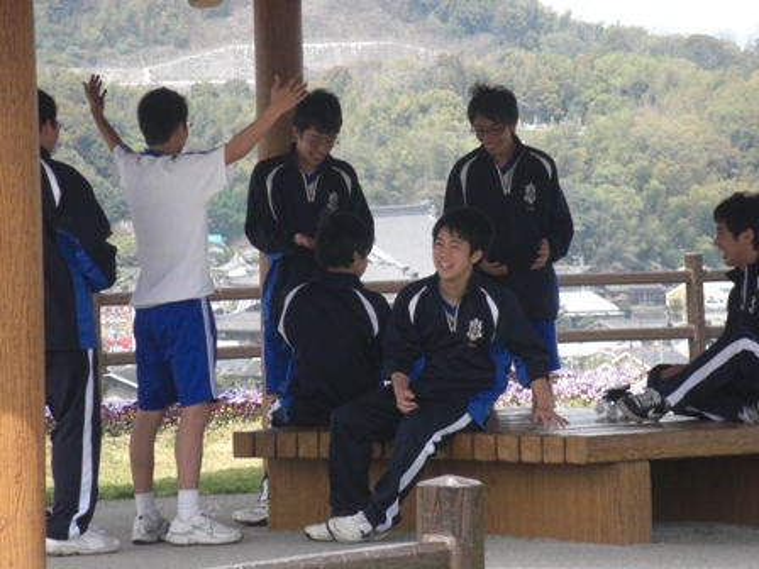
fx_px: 5832
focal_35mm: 266
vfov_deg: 5.6
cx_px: 380
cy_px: 284
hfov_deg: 7.4
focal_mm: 44.1
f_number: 5.3
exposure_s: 1/400
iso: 200
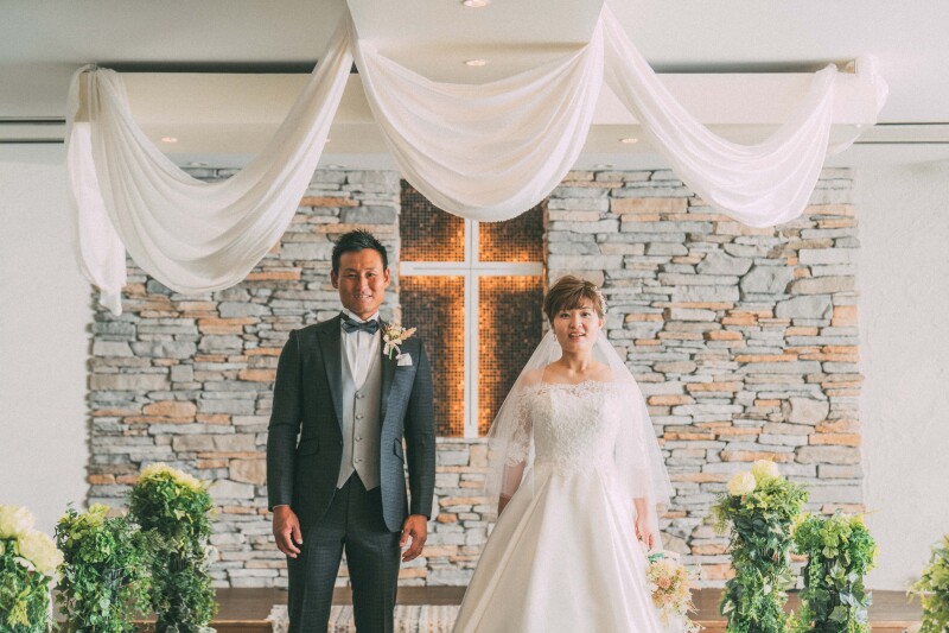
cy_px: 316
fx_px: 1318
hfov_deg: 39.6
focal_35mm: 50
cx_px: 474
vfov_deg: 27.0
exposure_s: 1/100
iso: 500
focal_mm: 50
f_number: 2.8
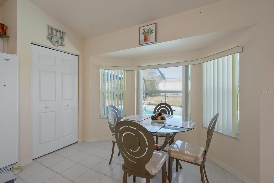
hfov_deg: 100.4
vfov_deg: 77.3
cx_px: 137
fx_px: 114
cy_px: 92
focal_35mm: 15
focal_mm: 10
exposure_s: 1/15
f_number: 9
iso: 250
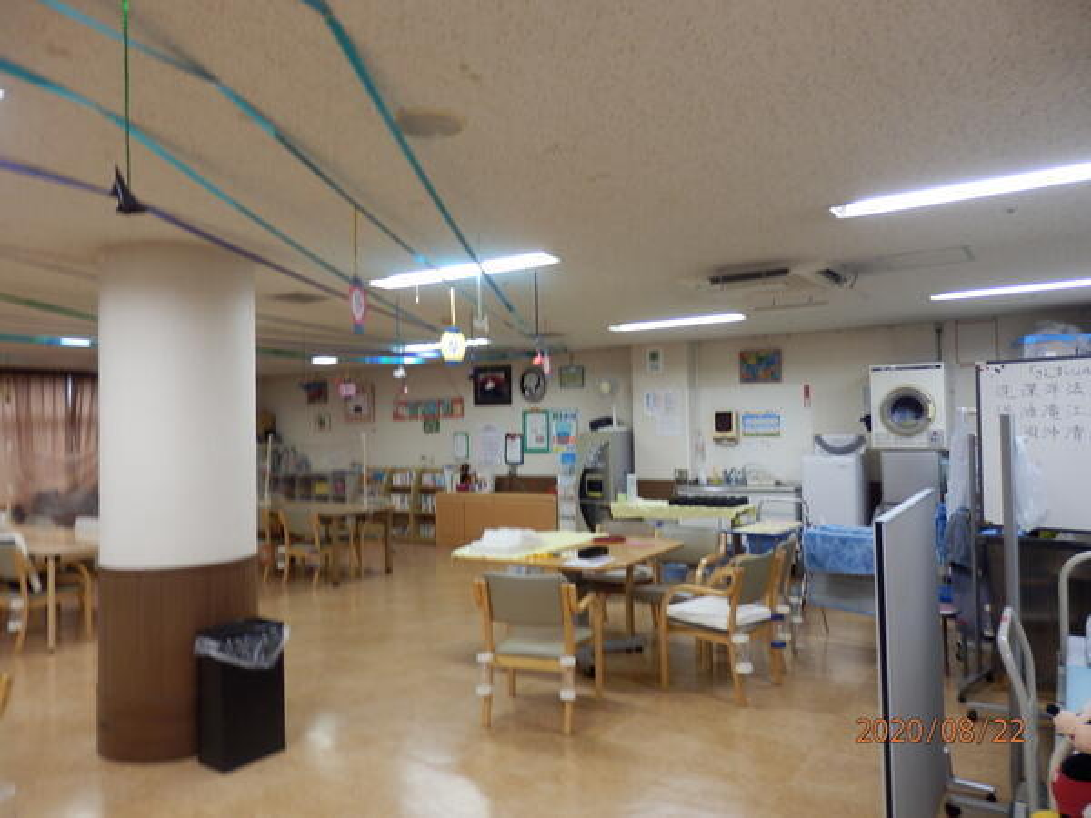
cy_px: 409
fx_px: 788
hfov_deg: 69.4
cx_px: 546
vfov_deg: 54.9
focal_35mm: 25
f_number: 3
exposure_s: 1/30
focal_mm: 4.5
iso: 125
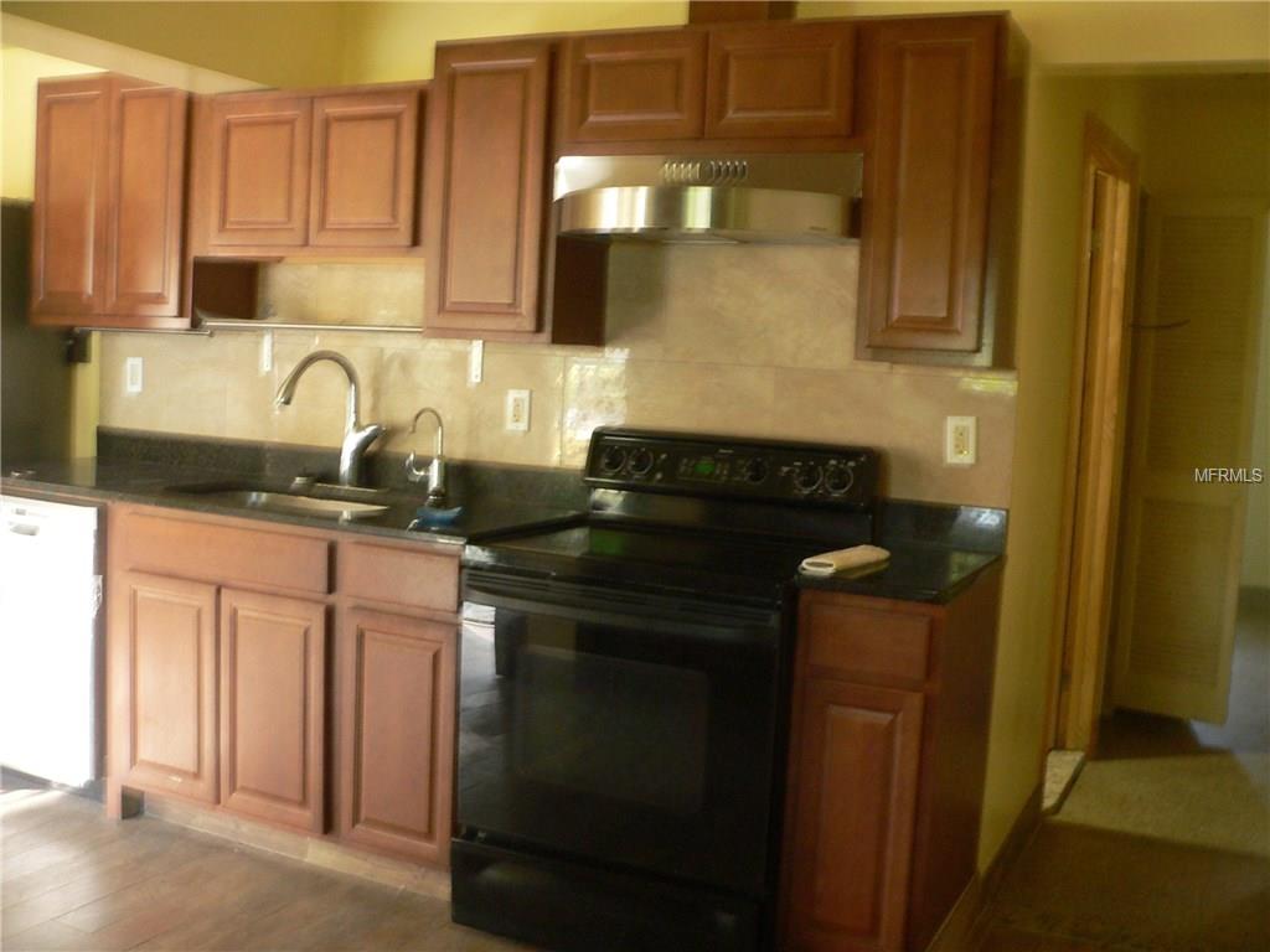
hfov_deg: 51.4
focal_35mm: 36
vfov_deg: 39.7
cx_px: 635
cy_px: 476
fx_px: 1321
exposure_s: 1/4
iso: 200
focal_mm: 6
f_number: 2.8
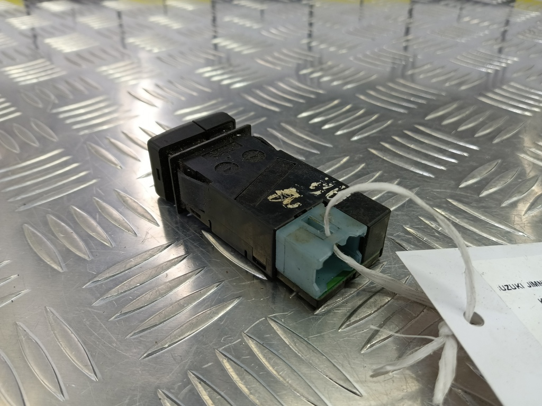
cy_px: 203
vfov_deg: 58.9
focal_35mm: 23
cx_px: 271
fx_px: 360
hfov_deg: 73.9
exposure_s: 1/50
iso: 117
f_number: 1.6
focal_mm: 4.11
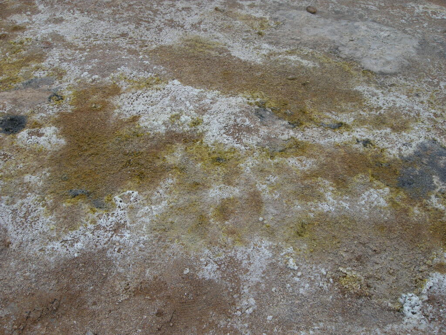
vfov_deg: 40.7
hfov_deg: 52.6
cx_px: 223
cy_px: 168
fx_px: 451
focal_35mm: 35
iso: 100
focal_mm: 7.5
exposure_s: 1/255
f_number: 5.4
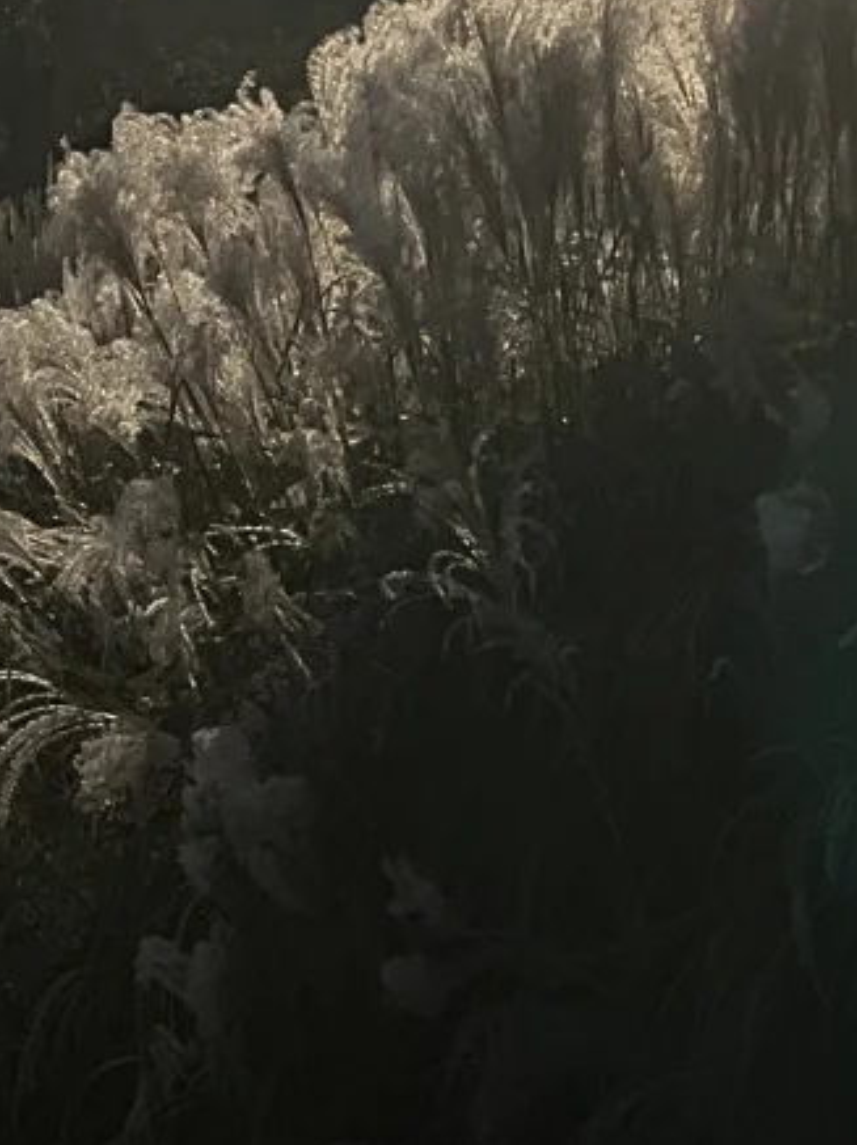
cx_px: 1373
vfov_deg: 7.7
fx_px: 8397
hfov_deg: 5.8
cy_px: -372
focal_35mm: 254
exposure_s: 1/6944
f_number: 2.8
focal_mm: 9
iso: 32
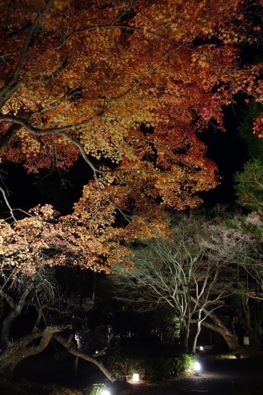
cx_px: 132
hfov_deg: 36.8
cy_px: 198
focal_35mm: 36
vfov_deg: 53.2
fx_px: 395
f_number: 2.8
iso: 800
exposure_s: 1/15
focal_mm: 13.25
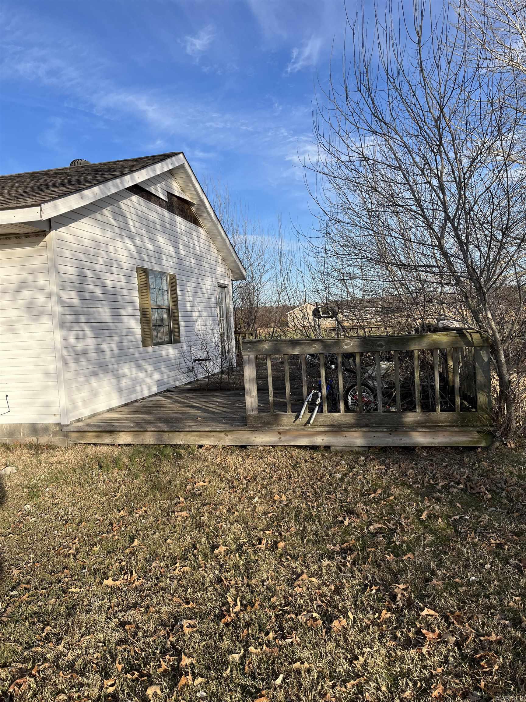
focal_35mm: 26
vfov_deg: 67.3
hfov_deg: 53.1
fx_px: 527
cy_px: 351
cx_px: 263
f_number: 1.6
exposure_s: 1/2024
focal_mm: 5.1
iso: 50
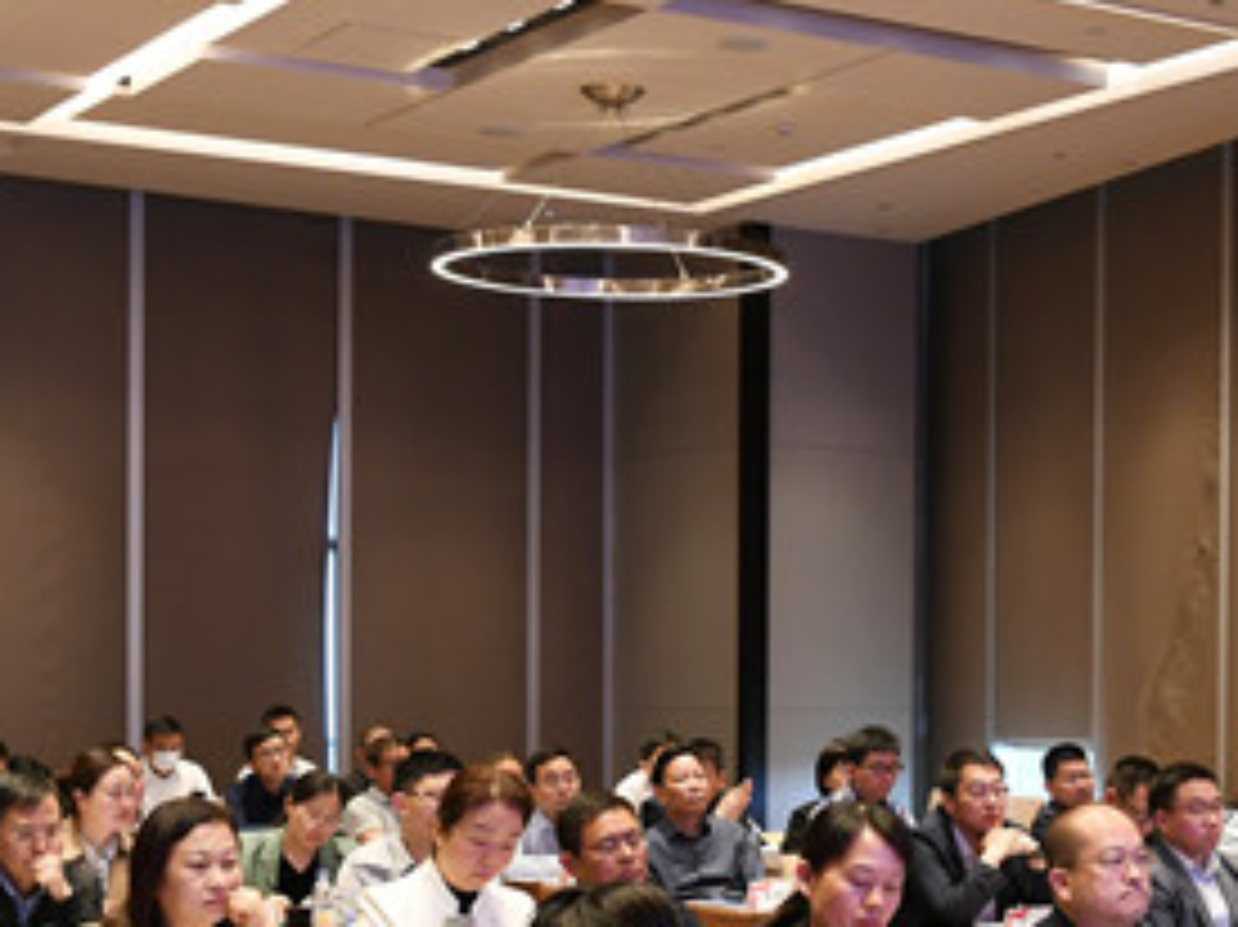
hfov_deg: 27.0
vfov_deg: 20.2
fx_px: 2538
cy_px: 860
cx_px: 932
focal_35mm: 71
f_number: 5.6
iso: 1600
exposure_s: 1/40
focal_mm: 29
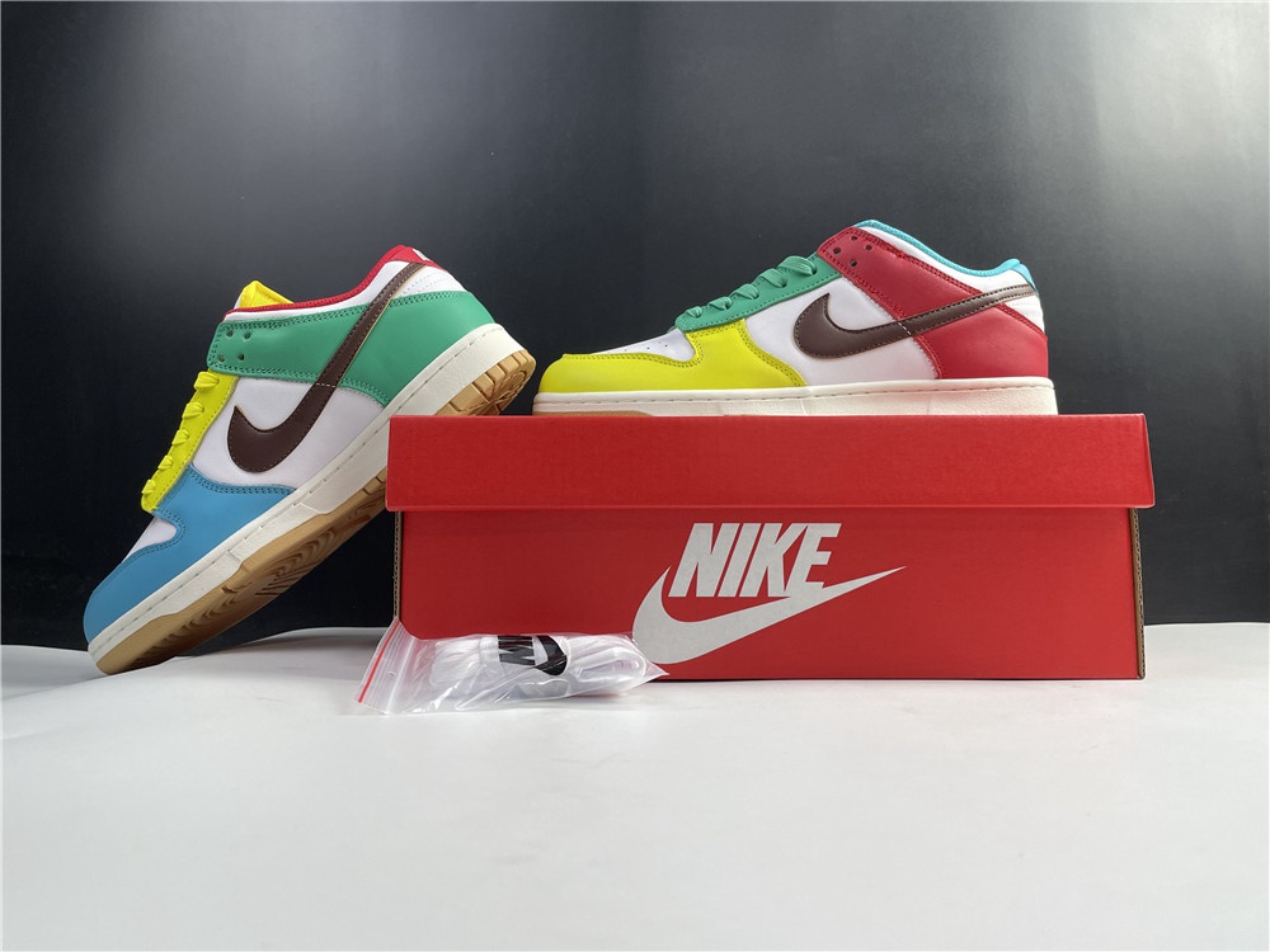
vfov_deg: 53.1
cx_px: 635
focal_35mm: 26
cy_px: 476
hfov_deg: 67.3
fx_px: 954
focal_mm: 4.2
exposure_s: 1/100
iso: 64
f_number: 1.6
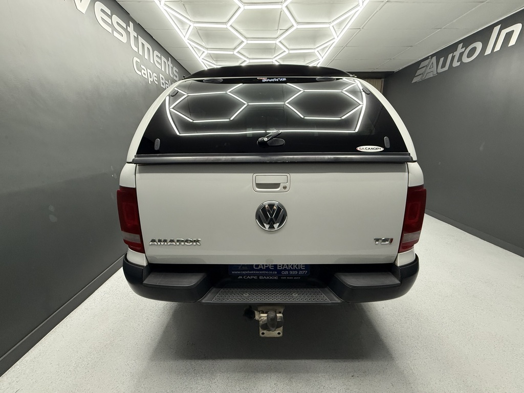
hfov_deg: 102.1
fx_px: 212
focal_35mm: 14
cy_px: 196
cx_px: 262
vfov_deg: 85.7
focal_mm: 2.22
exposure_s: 1/100
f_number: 2.2
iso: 320
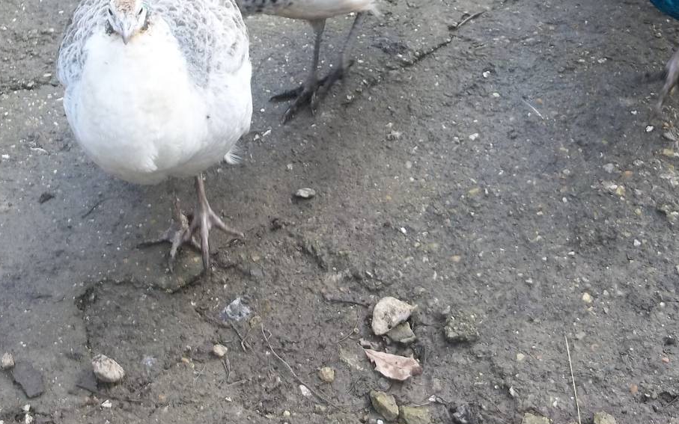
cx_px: 398
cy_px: -6
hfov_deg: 24.1
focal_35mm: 86
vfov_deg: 14.9
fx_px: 1592
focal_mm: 8.3
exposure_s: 1/80
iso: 80
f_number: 3.7
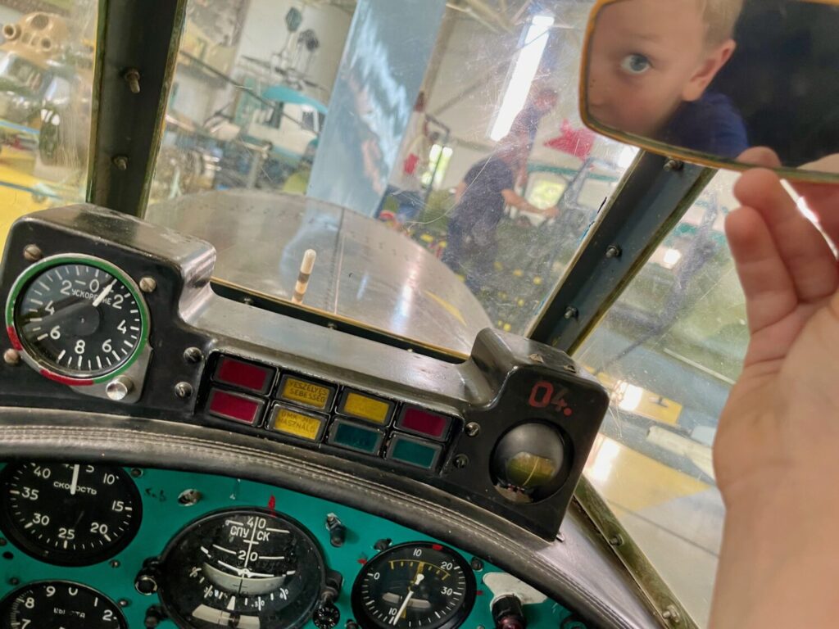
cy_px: 314
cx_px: 420
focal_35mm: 26
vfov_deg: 53.1
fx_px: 630
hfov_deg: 67.3
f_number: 1.6
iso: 80
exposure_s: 1/50
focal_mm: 4.2
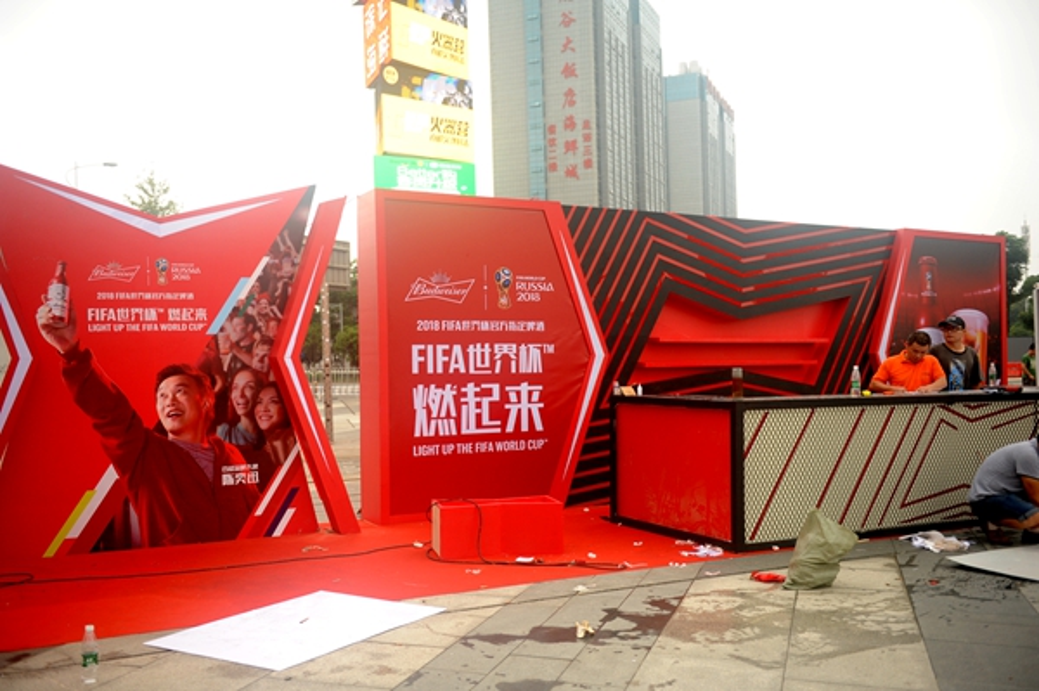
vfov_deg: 37.8
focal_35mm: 35
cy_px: 346
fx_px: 1009
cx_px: 520
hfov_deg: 54.5
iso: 640
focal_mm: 35
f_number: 2.8
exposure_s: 1/800
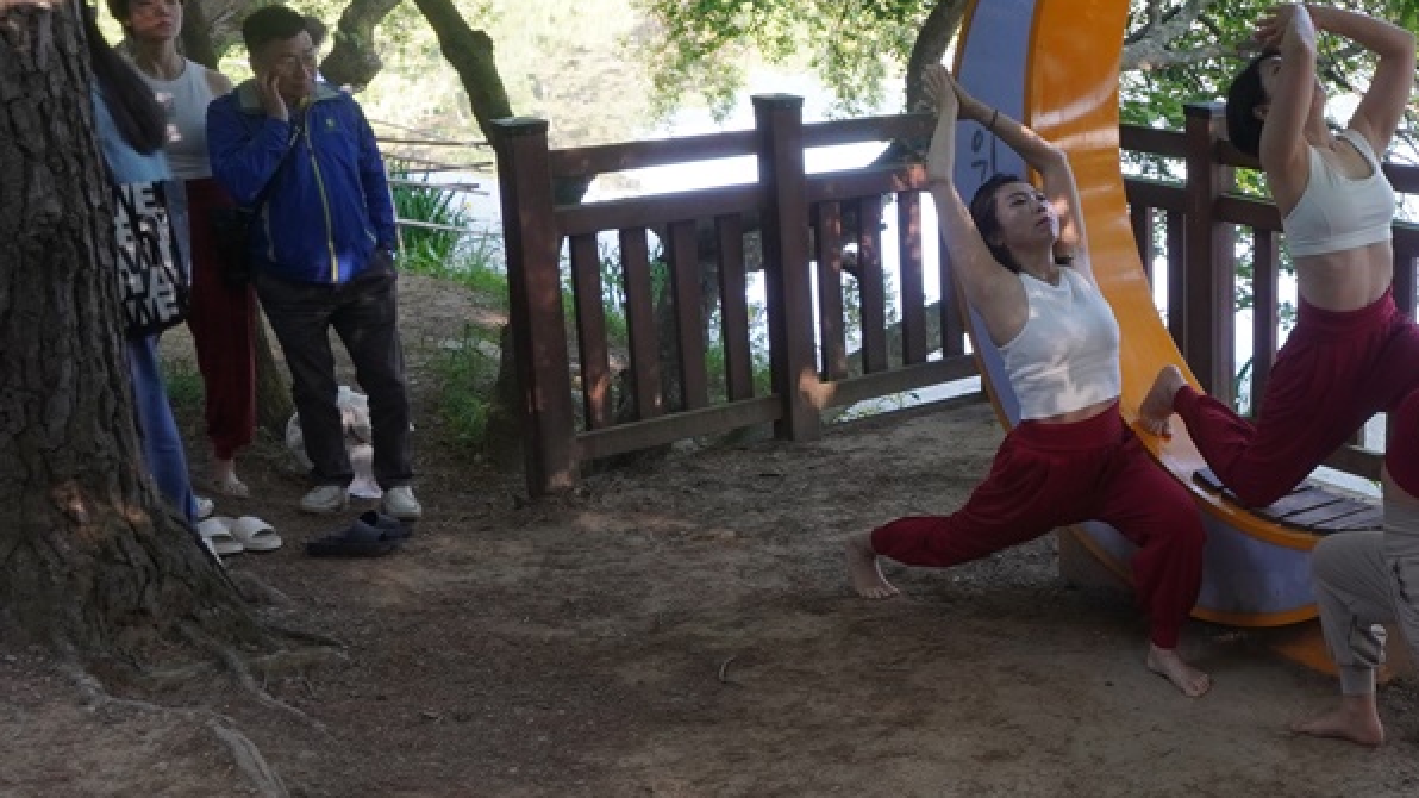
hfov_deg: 36.0
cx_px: 1295
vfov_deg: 22.2
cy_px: 499
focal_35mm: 54
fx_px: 2031
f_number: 11
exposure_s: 1/20
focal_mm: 16
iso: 500
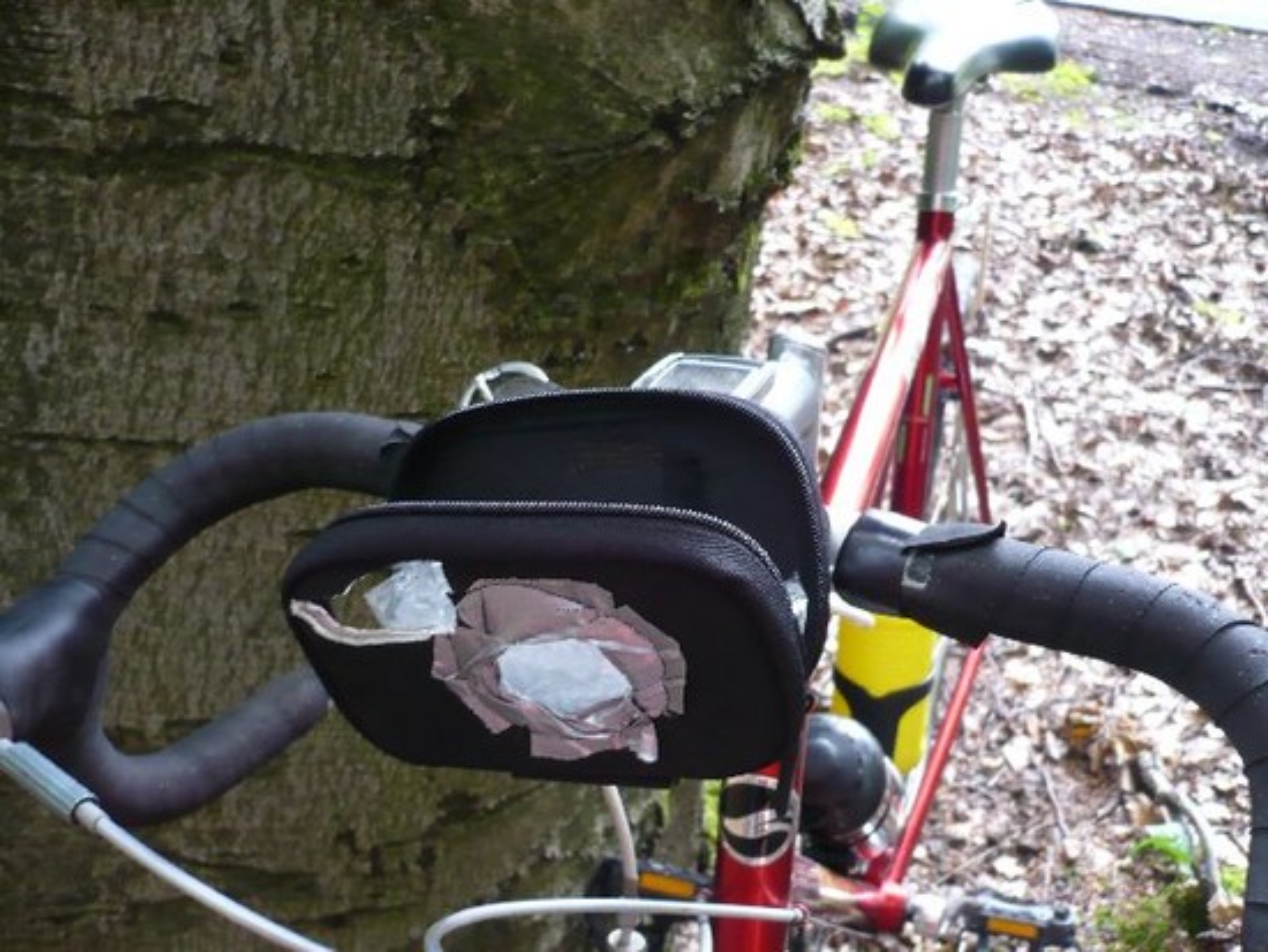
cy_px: 476
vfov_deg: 40.7
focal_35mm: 35
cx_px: 634
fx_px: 1283
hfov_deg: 52.6
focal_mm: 5.8
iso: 200
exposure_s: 1/25
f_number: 2.8
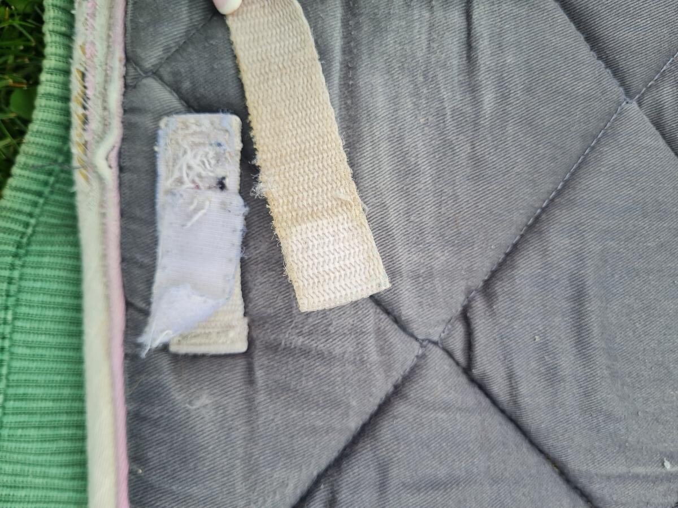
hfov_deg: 67.3
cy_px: 254
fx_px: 509
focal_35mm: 26
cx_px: 339
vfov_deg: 53.1
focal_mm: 5.4
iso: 50
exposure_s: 1/478
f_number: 1.8
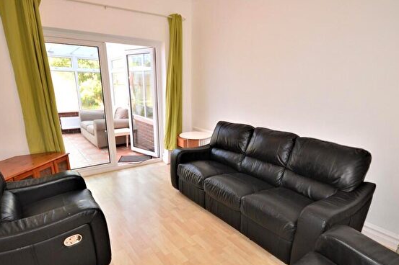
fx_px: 210
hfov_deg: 86.9
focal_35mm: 19
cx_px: 203
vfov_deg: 64.0
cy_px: 156
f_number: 4
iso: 560
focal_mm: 10
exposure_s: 1/60
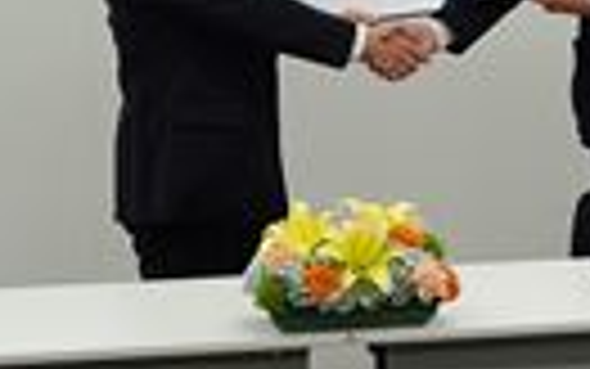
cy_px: -65
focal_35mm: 132
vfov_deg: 9.8
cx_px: 432
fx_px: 2123
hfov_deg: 15.8
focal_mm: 13.24
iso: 125
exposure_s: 1/80
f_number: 3.2
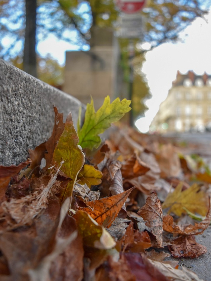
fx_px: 268
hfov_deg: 42.9
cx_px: 104
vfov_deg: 55.2
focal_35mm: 33
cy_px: 160
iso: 800
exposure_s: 1/500
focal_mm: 20
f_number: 3.8
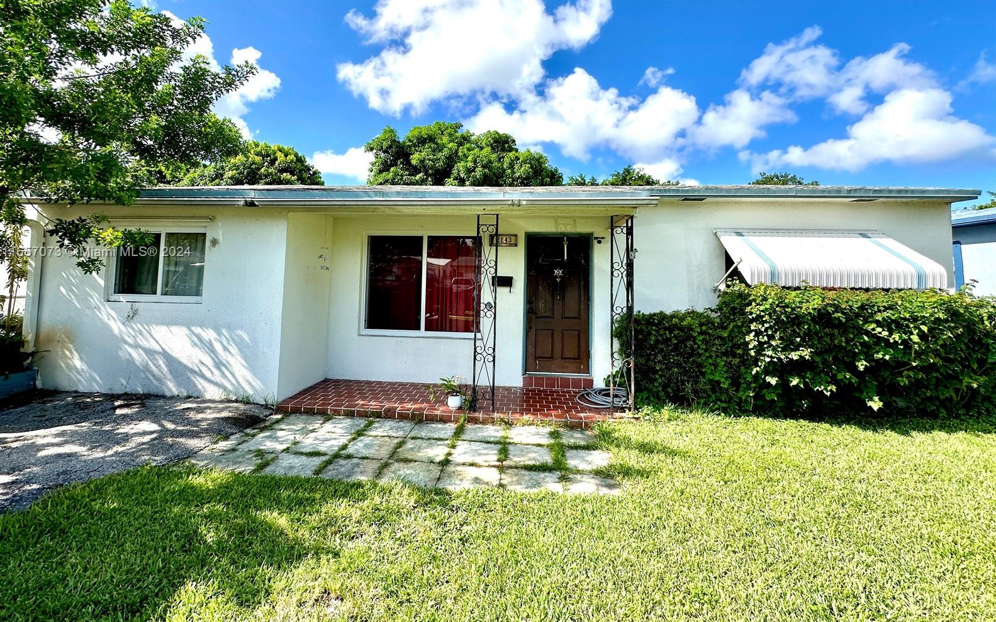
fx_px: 407
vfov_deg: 74.1
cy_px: 253
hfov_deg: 101.5
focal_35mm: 15
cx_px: 493
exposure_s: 1/1171
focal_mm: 2.22
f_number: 2.2
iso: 40
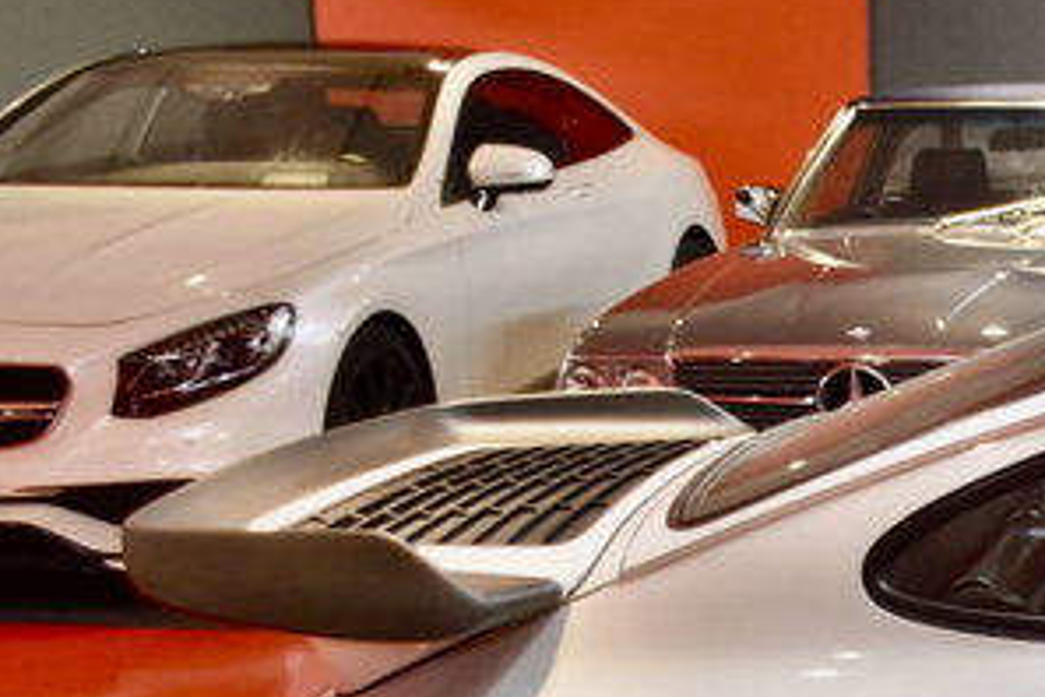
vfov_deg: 14.4
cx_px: 1288
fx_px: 2699
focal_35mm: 93
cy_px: 739
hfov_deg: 20.4
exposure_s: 1/60
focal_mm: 24
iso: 1100
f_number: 4
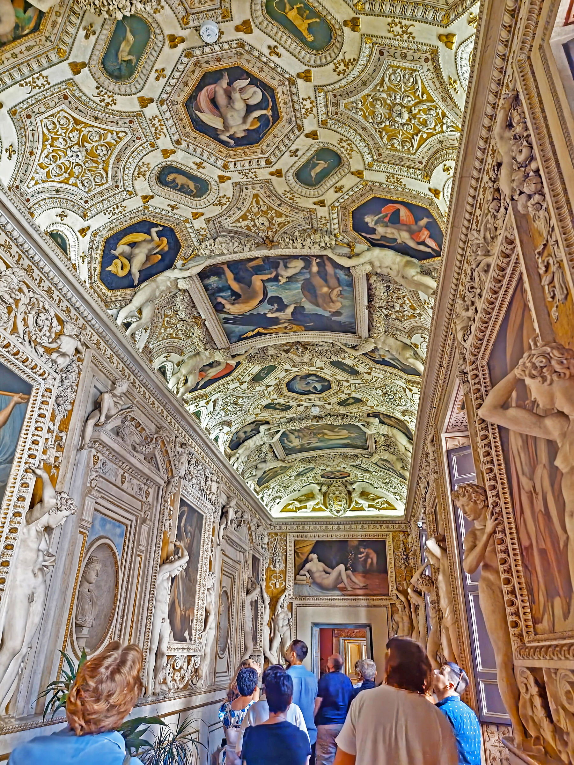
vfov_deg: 71.6
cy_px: 382
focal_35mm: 24
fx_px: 531
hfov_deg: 56.8
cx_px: 287
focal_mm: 6.7
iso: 3200
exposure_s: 1/750
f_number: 1.8
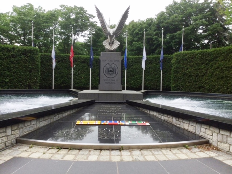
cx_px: 116
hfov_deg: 58.4
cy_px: 87
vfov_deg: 45.4
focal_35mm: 31
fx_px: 208
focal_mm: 3.3
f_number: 2.4
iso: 25
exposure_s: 1/491
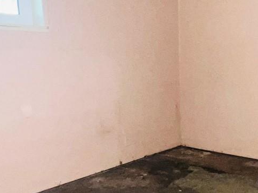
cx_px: 228
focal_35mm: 43
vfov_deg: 33.4
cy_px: 121
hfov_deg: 40.8
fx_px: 320
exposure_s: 1/33
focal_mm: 1.57
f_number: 1.8
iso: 250
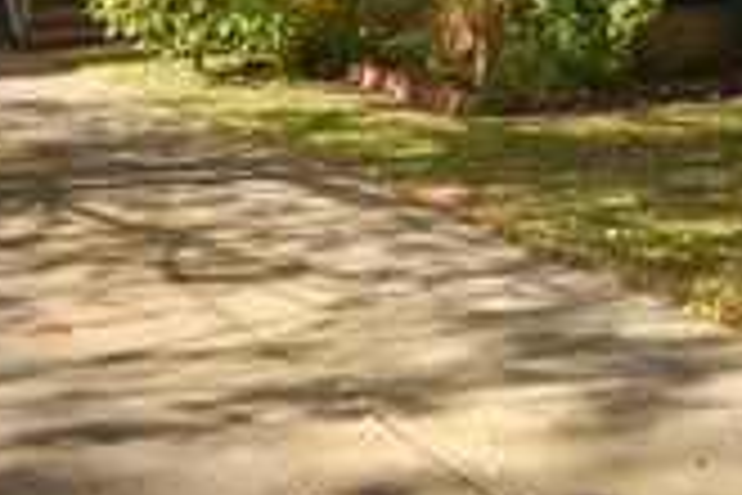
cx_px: 409
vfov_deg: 21.3
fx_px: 1237
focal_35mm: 60
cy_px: -74
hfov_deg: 33.4
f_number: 5
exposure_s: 1/125
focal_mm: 14
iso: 100
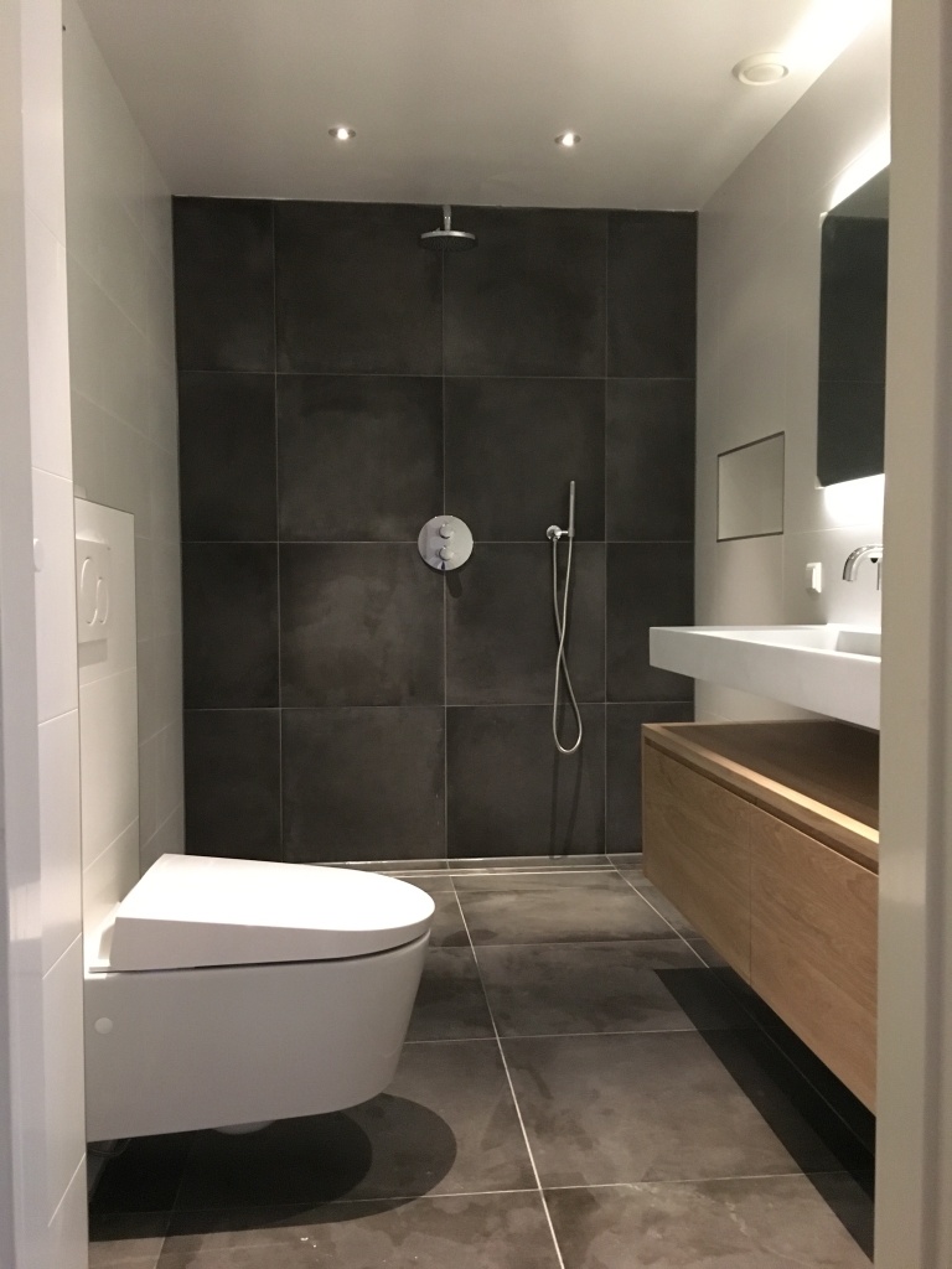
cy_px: 634
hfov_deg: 48.2
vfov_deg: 61.7
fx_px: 1063
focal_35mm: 29
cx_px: 476
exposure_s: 1/17
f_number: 2.2
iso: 320
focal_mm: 4.15
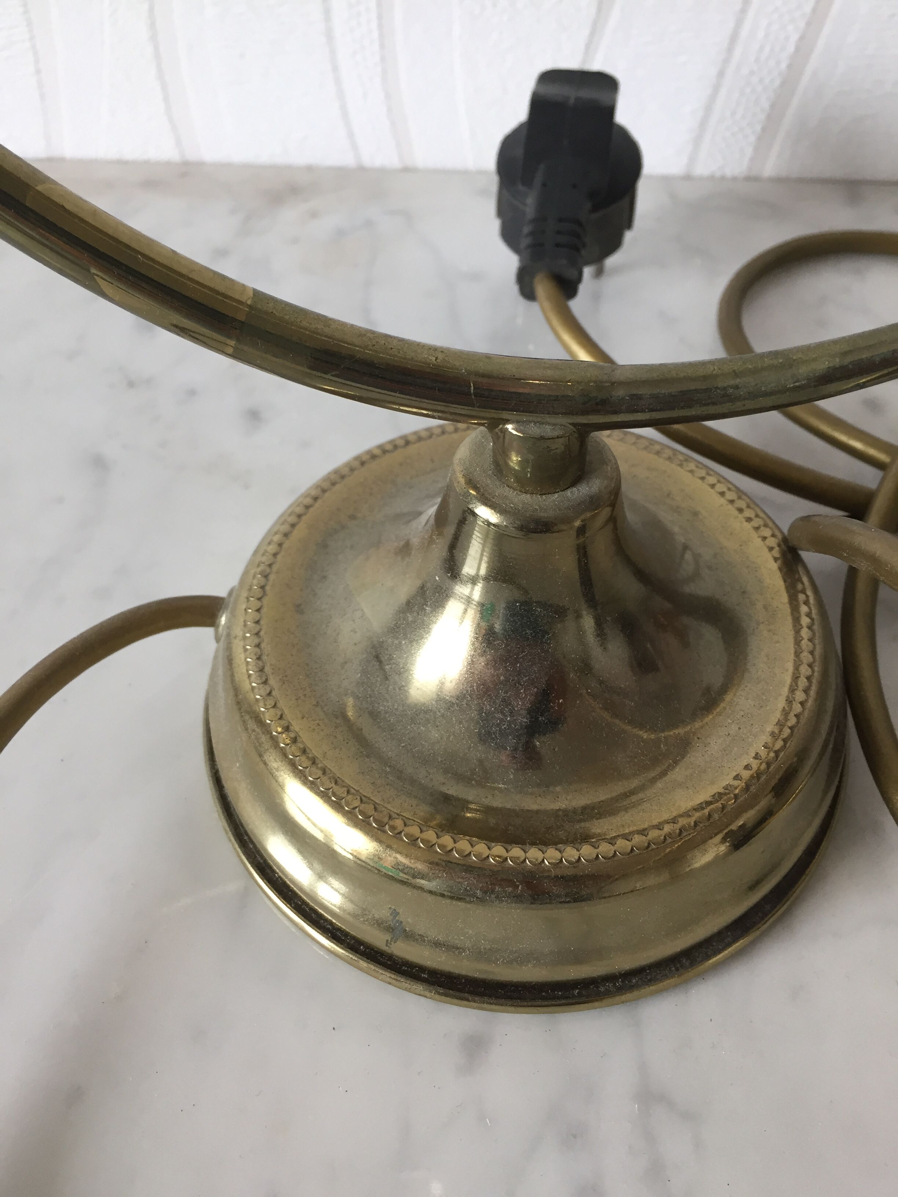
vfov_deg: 61.7
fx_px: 1003
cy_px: 598
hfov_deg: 48.2
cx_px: 449
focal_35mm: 29
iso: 40
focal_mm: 4.15
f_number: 2.2
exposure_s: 1/33
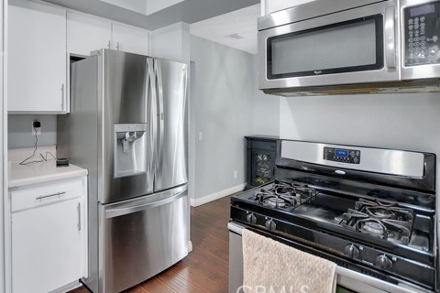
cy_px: 111
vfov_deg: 61.2
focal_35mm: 20
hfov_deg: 81.4
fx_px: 244
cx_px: 149
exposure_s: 1/40
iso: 400
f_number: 3.5
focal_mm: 10
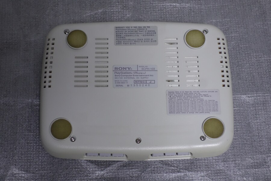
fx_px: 519
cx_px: 136
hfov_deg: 29.2
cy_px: 90
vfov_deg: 19.7
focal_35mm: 69
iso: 800
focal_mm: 25.63
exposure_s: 1/60
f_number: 4
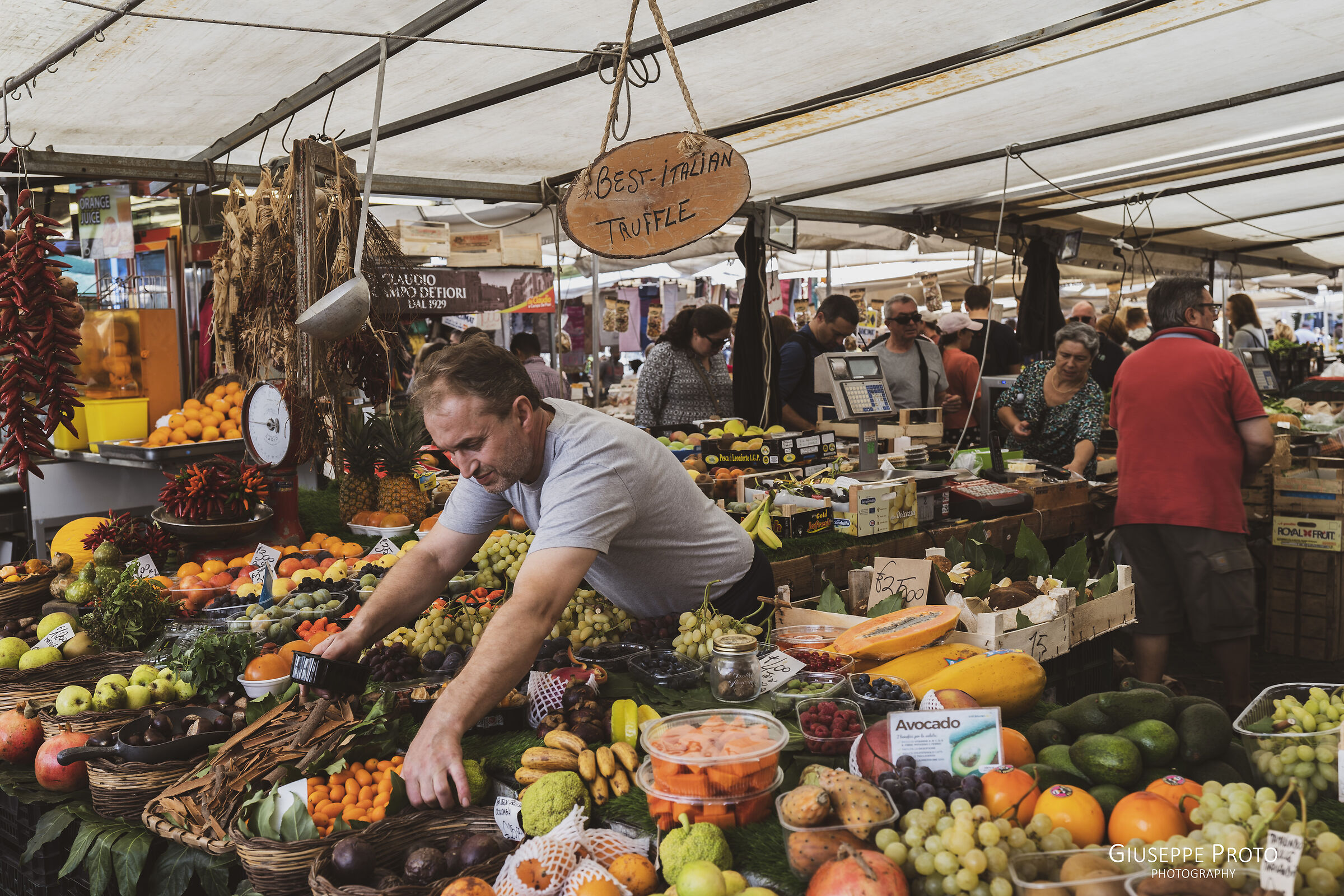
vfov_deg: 37.9
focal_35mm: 35
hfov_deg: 54.4
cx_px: 672
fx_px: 1307
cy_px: 448
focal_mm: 35
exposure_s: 1/50
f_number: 5
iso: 50
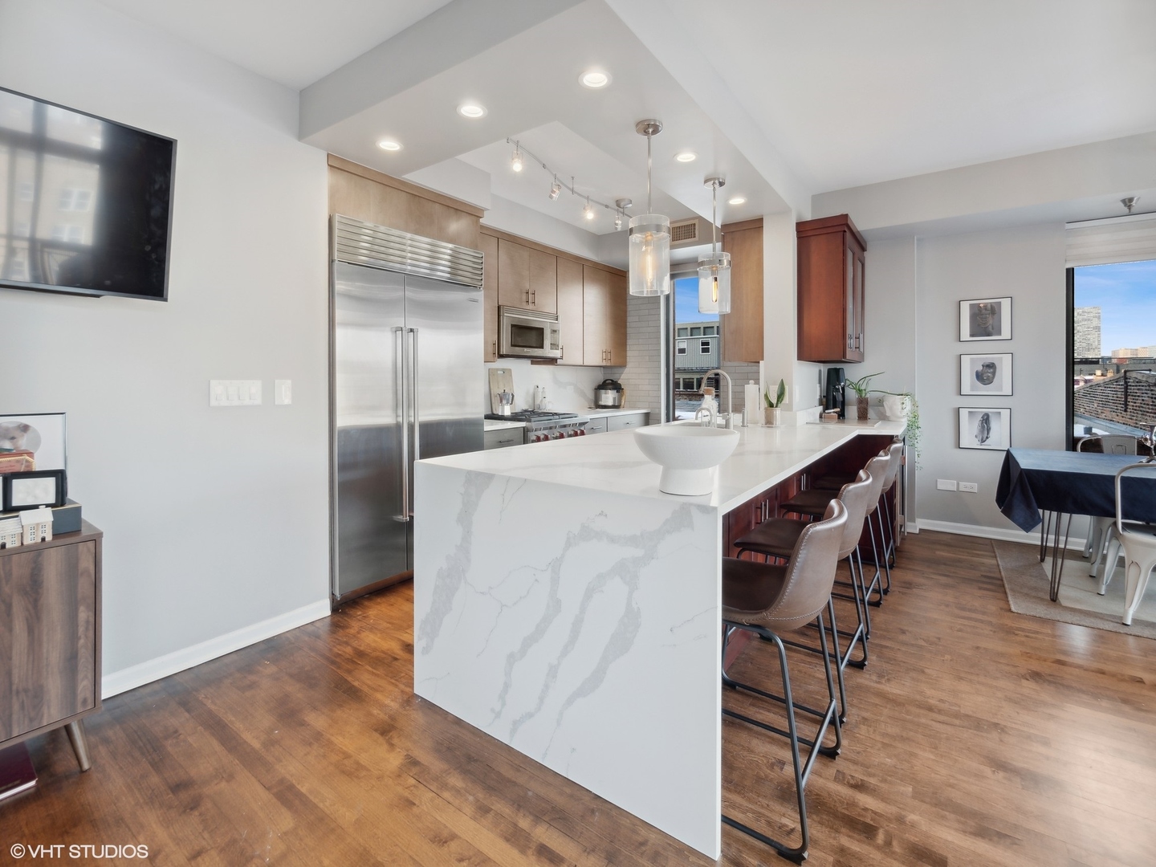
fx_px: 468
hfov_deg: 102.1
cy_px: 434
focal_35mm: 14
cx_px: 578
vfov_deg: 85.7
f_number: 8
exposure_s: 1/1.25
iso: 200
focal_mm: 7
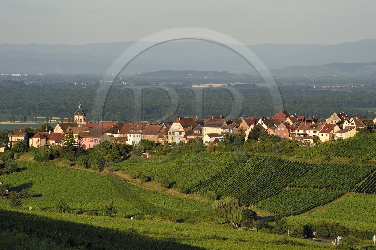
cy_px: 125
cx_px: 188
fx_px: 2087
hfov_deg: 10.3
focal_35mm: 200
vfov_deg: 6.9
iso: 200
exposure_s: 1/250
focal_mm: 200
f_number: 11
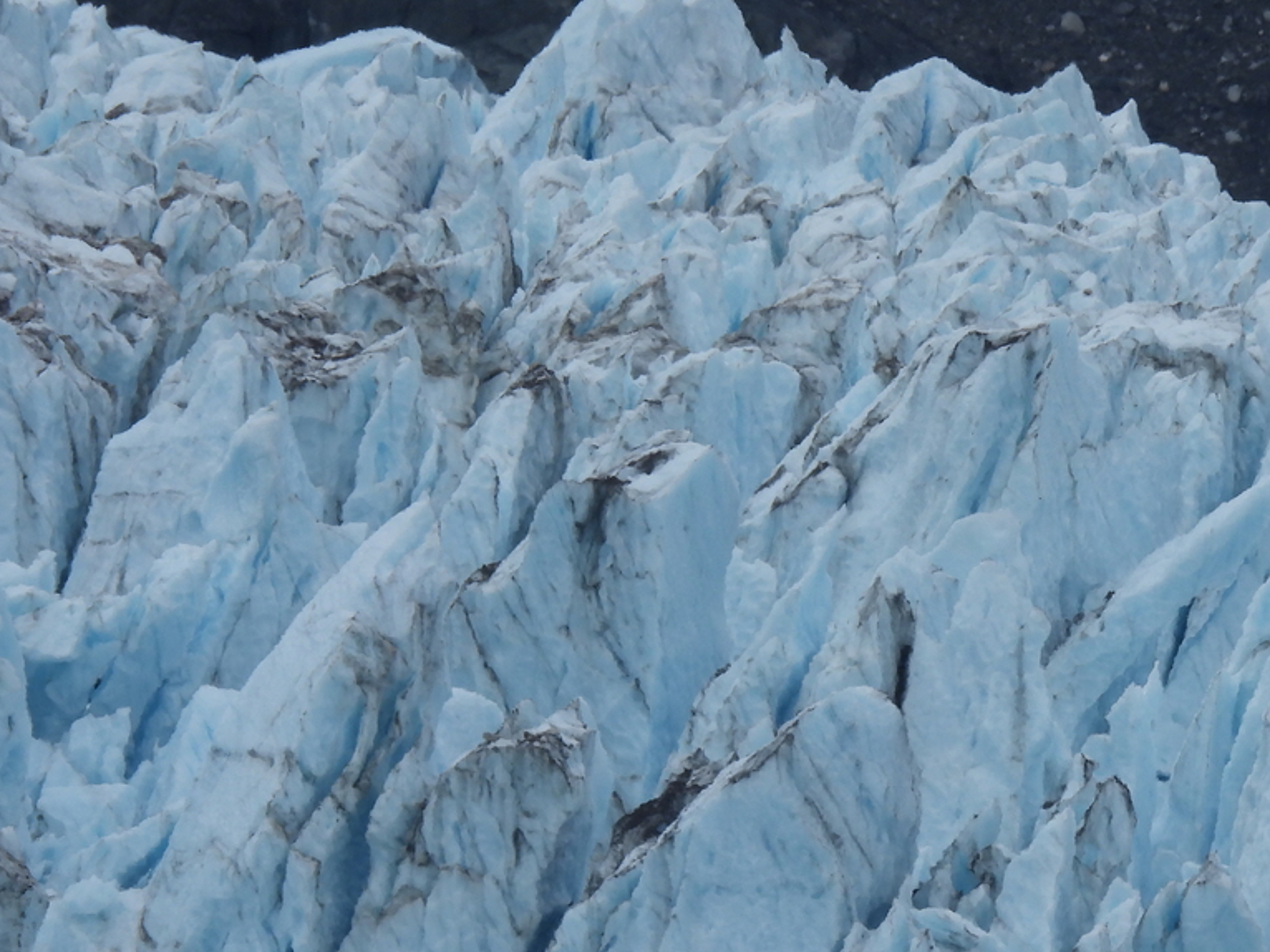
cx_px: 799
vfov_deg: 1.0
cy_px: 781
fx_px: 52118
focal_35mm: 1421
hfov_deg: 1.4
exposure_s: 1/800
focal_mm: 152
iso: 100
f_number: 5.6
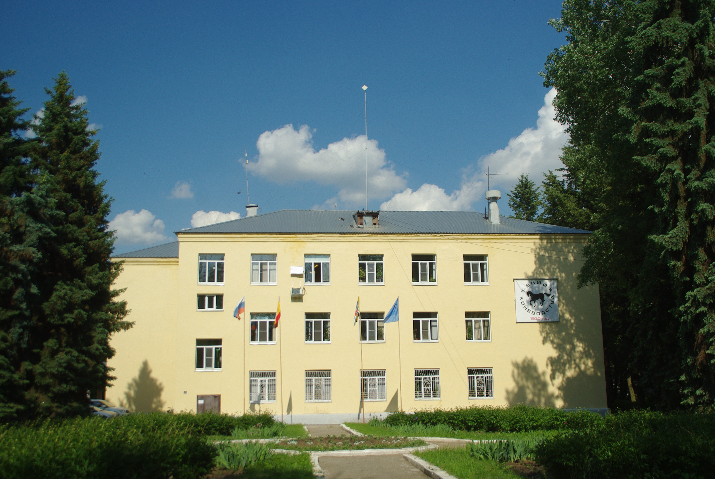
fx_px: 736
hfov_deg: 51.8
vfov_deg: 36.0
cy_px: 245
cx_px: 362
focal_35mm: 37
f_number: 5.6
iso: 200
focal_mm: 24
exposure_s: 1/2000
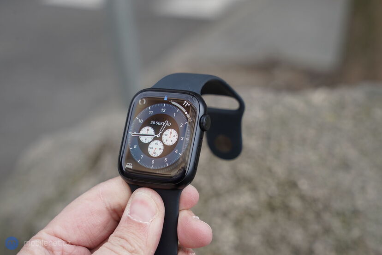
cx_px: 191
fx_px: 743
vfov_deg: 19.5
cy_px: 128
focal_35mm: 70
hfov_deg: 28.8
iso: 320
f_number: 7.1
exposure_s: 1/160
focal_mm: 70
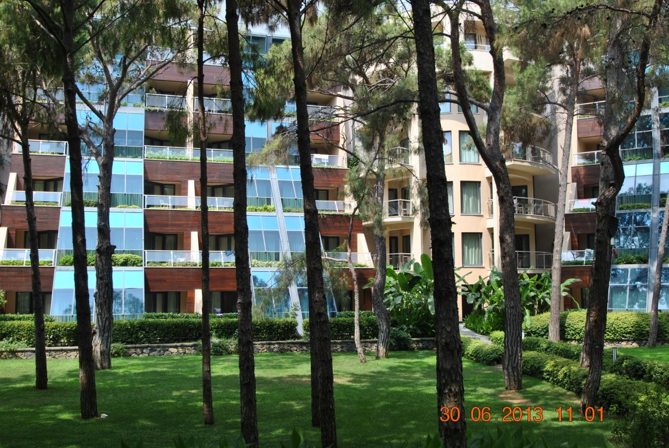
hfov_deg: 53.1
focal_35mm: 36
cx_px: 334
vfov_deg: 37.0
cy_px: 224
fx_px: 670
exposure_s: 1/160
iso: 100
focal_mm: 24
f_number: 6.3
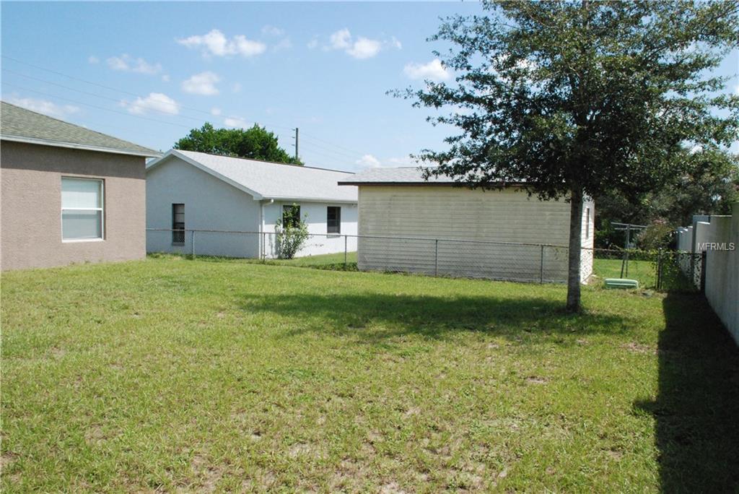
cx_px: 370
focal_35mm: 30
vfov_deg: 43.7
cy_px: 247
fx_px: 616
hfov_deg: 61.9
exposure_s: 1/800
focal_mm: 20
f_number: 14
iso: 1600
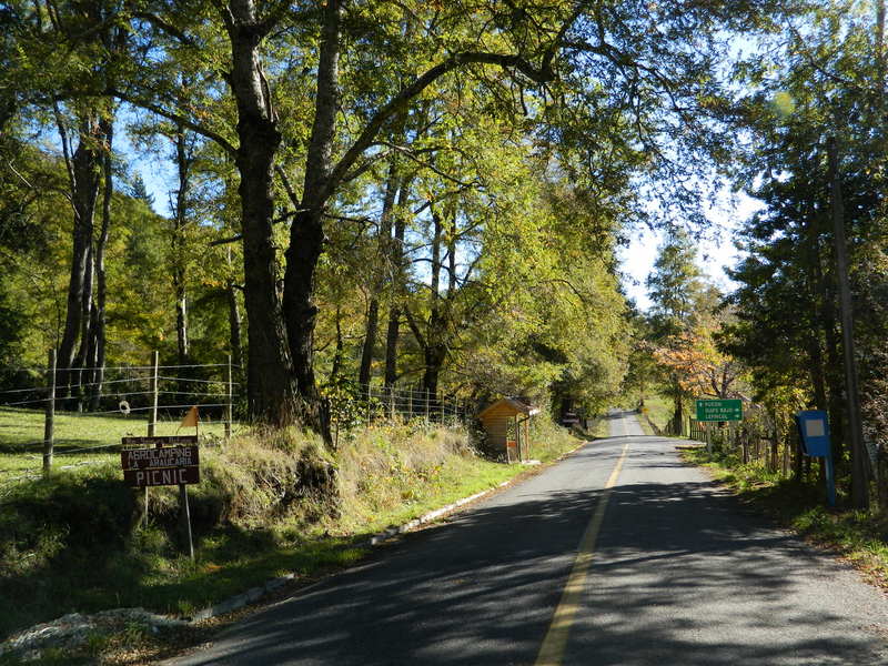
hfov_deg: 58.4
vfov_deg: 45.4
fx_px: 795
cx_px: 444
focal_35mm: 31
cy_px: 333
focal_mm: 5.6
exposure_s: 1/320
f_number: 3.2
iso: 80
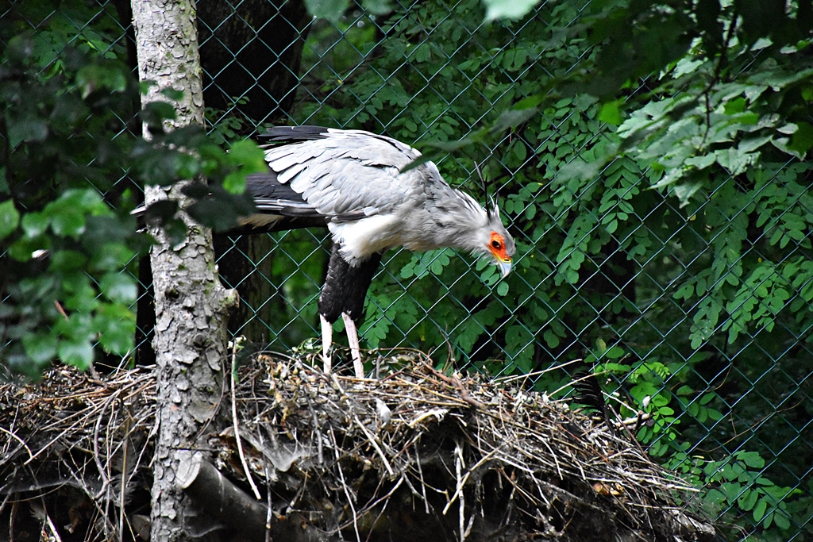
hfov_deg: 9.8
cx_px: 406
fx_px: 4743
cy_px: 271
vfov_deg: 6.5
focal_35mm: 210
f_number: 5.6
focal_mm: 140
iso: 9000
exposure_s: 1/500
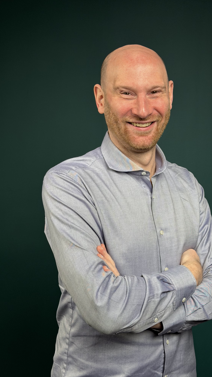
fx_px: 530
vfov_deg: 39.2
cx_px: 137
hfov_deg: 22.6
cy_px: 187
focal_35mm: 53
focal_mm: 6.76
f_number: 1.78
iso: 64
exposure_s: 1/121
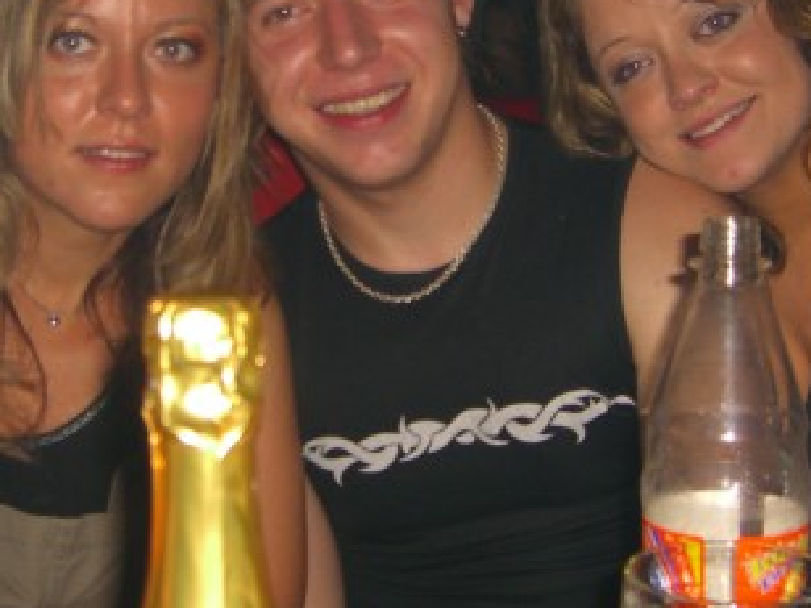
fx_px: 1734
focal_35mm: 74
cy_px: 261
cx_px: 411
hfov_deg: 26.3
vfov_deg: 19.9
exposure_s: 1/60
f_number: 2.8
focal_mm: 7.9
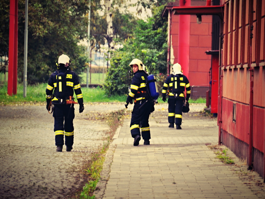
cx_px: 137
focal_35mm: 327
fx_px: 2504
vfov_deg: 4.5
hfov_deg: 6.1
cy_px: 100
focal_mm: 200
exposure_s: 1/250
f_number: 5.6
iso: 450
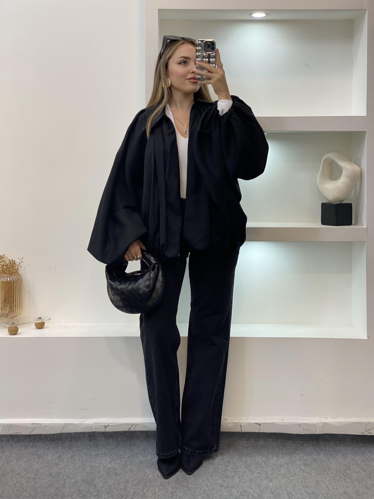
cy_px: 250
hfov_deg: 28.0
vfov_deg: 36.8
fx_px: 749
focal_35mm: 52
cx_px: 187
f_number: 2
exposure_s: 1/100
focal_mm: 6
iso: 100
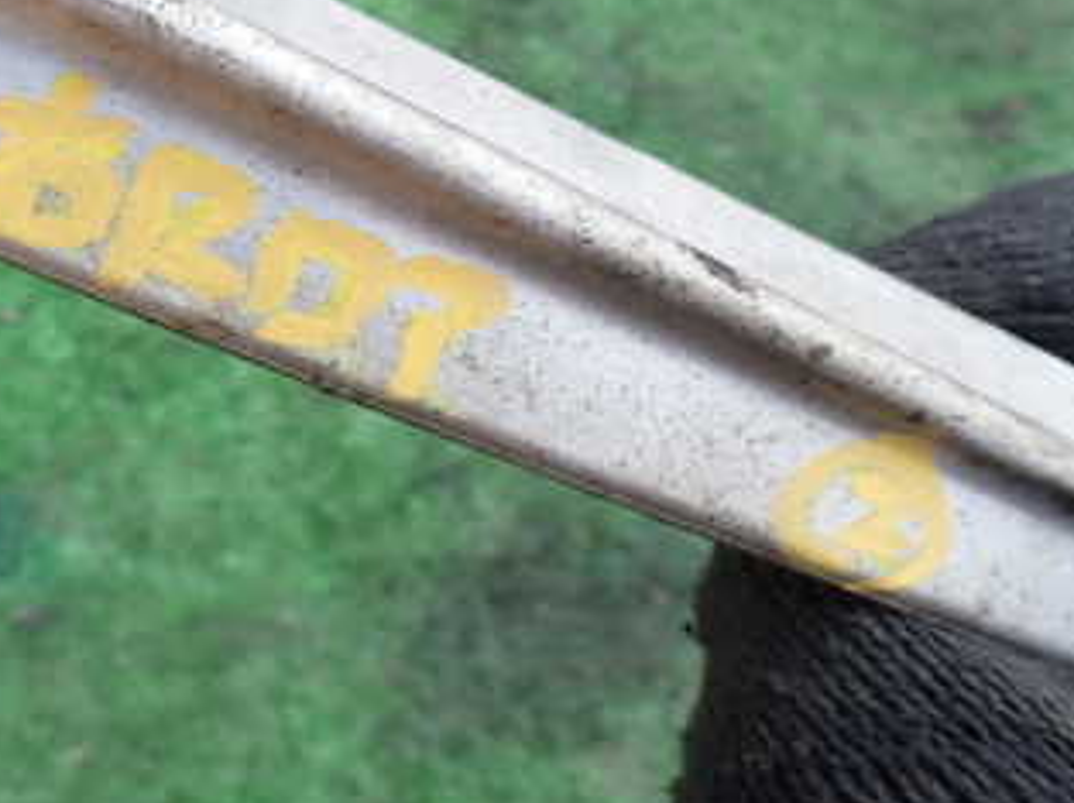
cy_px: 141
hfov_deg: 37.0
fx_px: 1488
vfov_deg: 29.4
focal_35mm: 48
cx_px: 96
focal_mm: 4.5
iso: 100
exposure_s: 1/100
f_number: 2.8
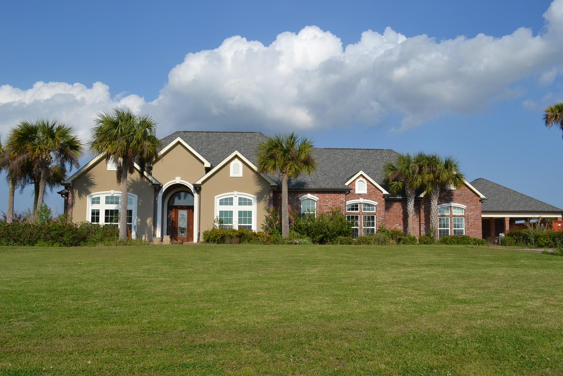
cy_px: 188
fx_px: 516
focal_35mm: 33
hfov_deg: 57.2
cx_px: 282
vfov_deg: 40.0
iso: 100
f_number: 9
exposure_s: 1/320
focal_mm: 22
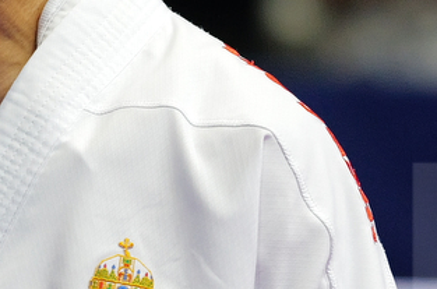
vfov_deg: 1.4
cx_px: -6
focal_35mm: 999
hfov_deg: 2.1
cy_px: 318
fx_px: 12096
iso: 1600
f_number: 2.8
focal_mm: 125
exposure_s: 1/1000
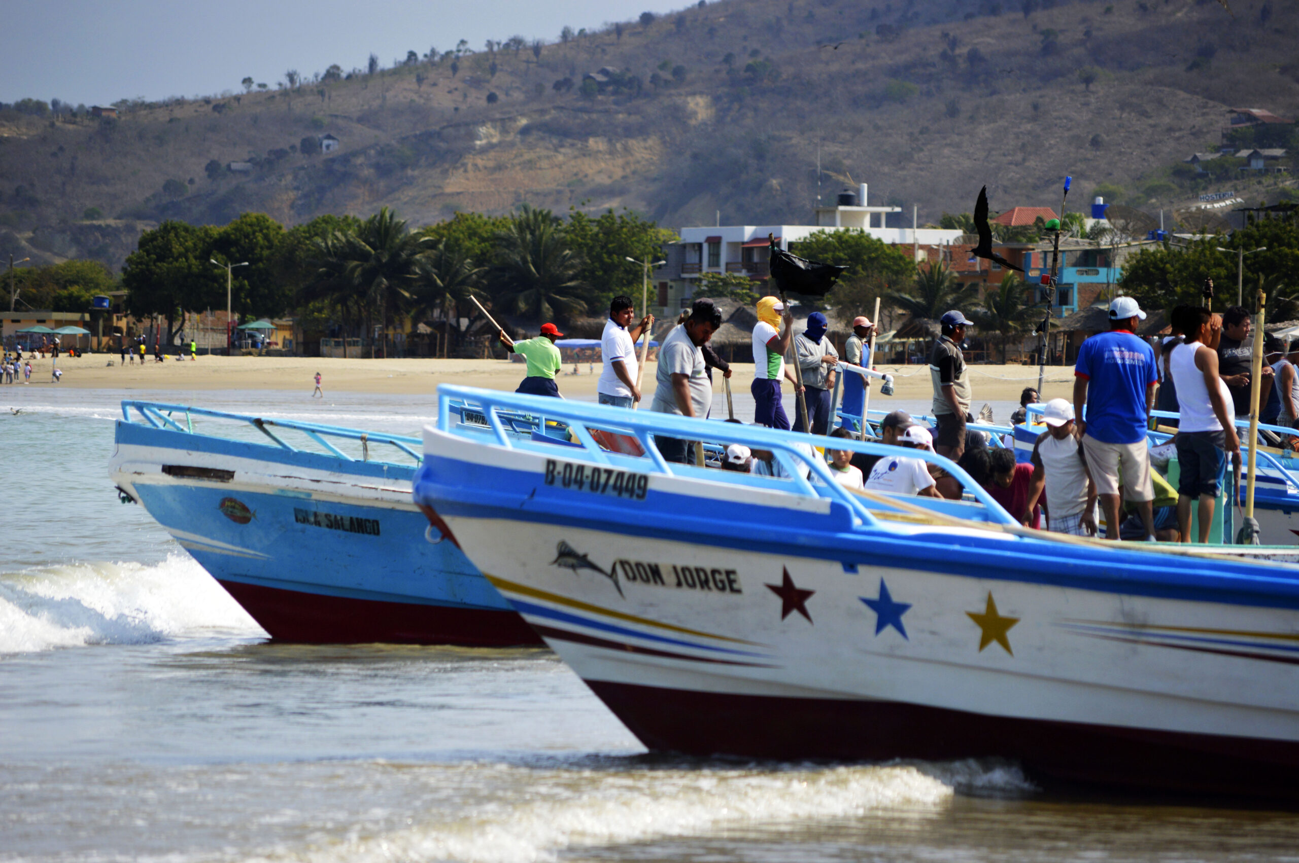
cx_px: 650
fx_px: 7300
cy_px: 432
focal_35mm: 202
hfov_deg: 10.2
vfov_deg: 6.8
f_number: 5
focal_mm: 135
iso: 400
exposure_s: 1/1600
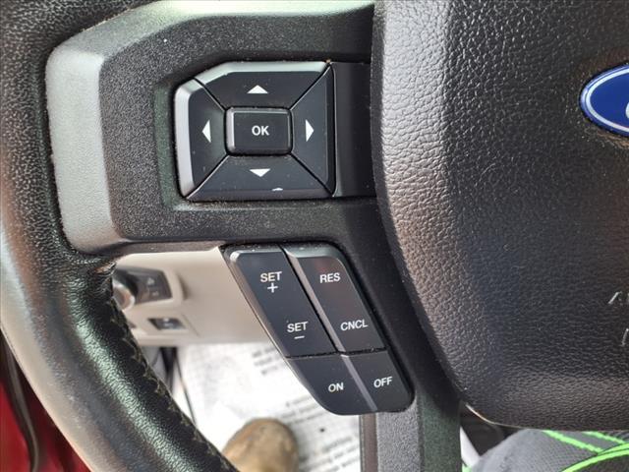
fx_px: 491
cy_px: 236
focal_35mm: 27
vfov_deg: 51.4
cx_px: 314
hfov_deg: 65.3
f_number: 1.9
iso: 40
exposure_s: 1/60.2
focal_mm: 3.58
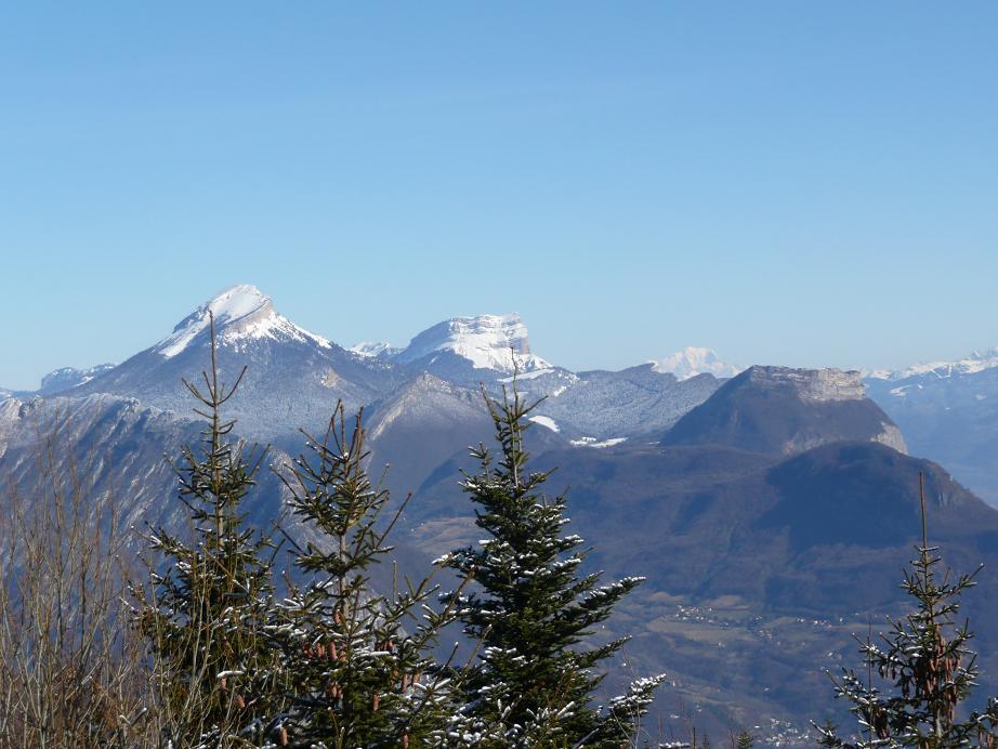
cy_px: 374
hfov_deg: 20.4
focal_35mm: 96
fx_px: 2768
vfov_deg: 15.4
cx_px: 499
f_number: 4.7
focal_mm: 15.7
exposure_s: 1/800
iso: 100
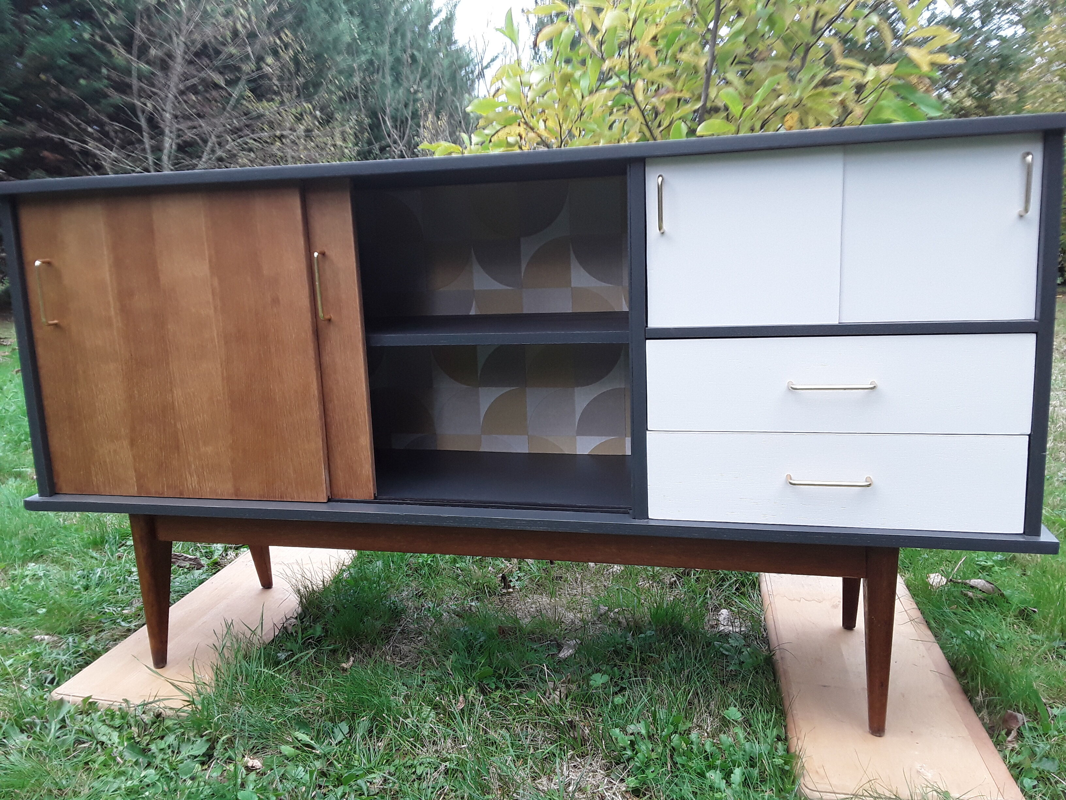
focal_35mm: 27
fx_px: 831
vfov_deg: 51.4
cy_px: 400
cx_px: 533
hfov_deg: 65.3
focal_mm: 2.91
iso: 50
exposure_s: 1/50
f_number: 1.9
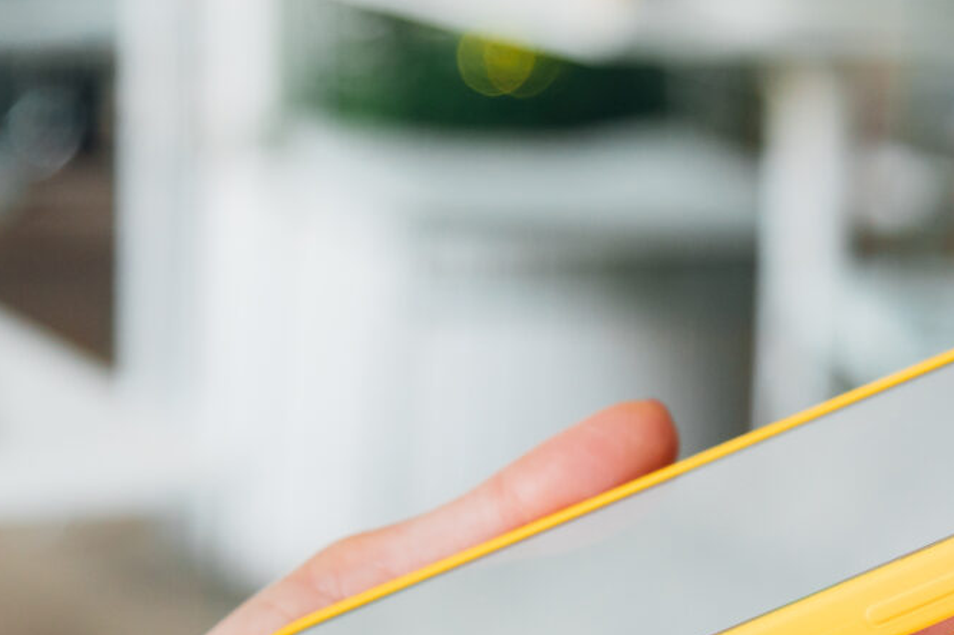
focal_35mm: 182
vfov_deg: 7.5
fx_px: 4822
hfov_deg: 11.2
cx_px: 958
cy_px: 456
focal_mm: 42
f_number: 2.8
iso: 200
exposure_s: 1/200
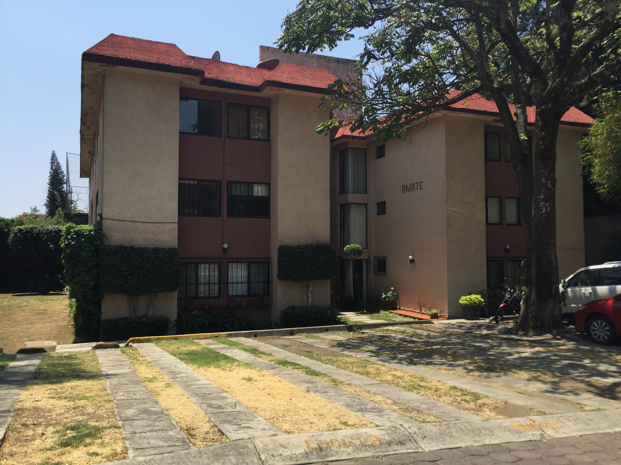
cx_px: 310
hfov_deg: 61.7
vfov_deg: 48.2
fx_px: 520
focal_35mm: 29
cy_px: 232
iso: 32
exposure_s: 1/1647
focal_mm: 4.15
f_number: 2.2
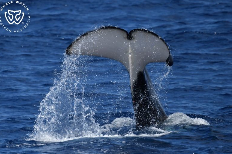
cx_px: 117
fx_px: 4001
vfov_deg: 2.2
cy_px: 79
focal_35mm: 621
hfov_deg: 3.3
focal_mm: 600
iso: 900
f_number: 6.3
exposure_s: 1/8000
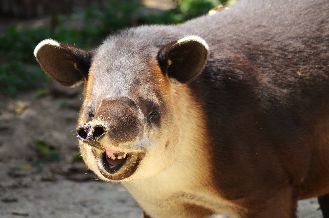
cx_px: 164
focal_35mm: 255
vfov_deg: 5.4
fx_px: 2326
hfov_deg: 8.1
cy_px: 109
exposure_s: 1/1250
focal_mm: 170
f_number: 4.5
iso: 400
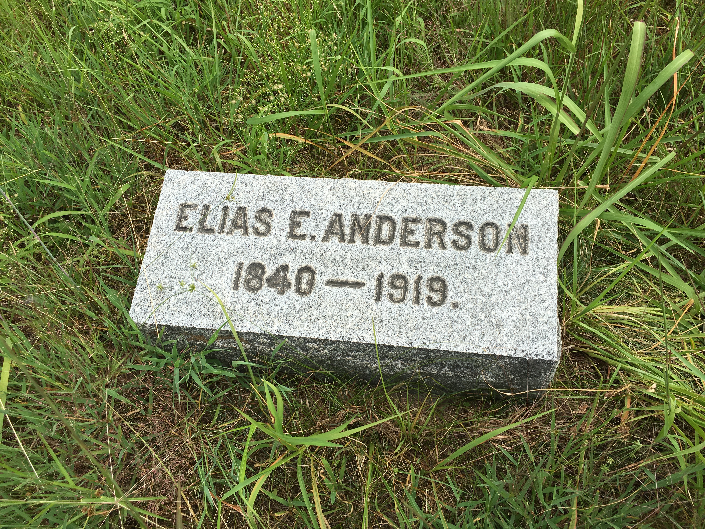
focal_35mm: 29
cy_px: 264
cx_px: 352
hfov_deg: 61.7
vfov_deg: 48.2
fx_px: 591
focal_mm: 4.15
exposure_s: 1/1374
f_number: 2.2
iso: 25
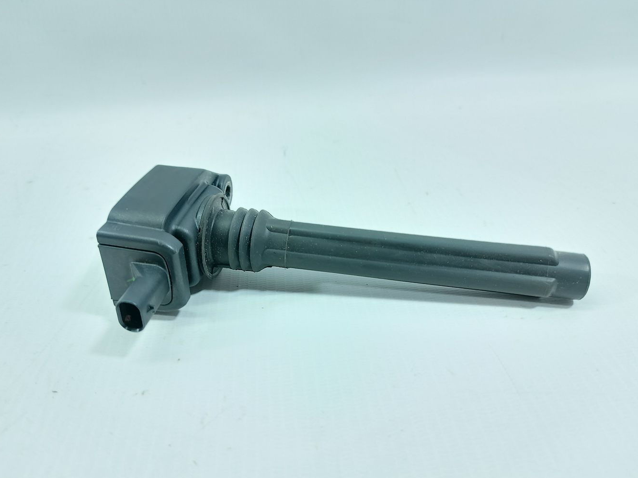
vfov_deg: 54.8
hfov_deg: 69.4
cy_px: 231
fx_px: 461
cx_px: 319
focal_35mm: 25
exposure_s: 1/50
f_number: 1.8
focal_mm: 5.23
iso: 160
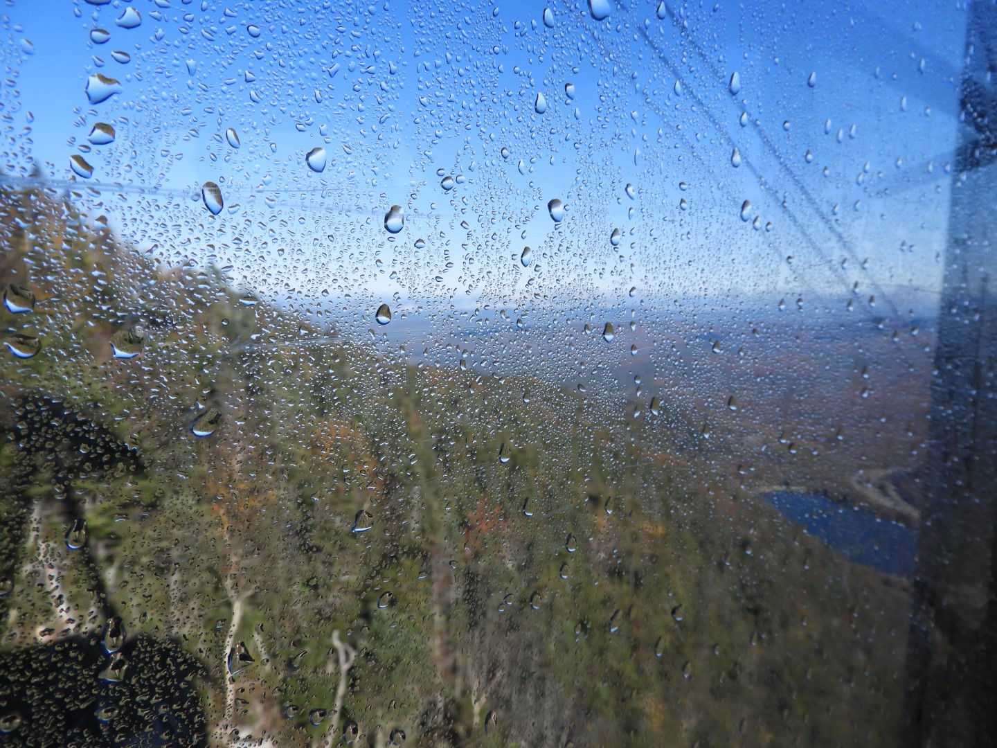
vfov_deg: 56.8
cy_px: 374
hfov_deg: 71.6
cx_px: 498
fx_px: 691
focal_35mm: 24
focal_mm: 4.3
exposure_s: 1/1000
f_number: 3.3
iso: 100
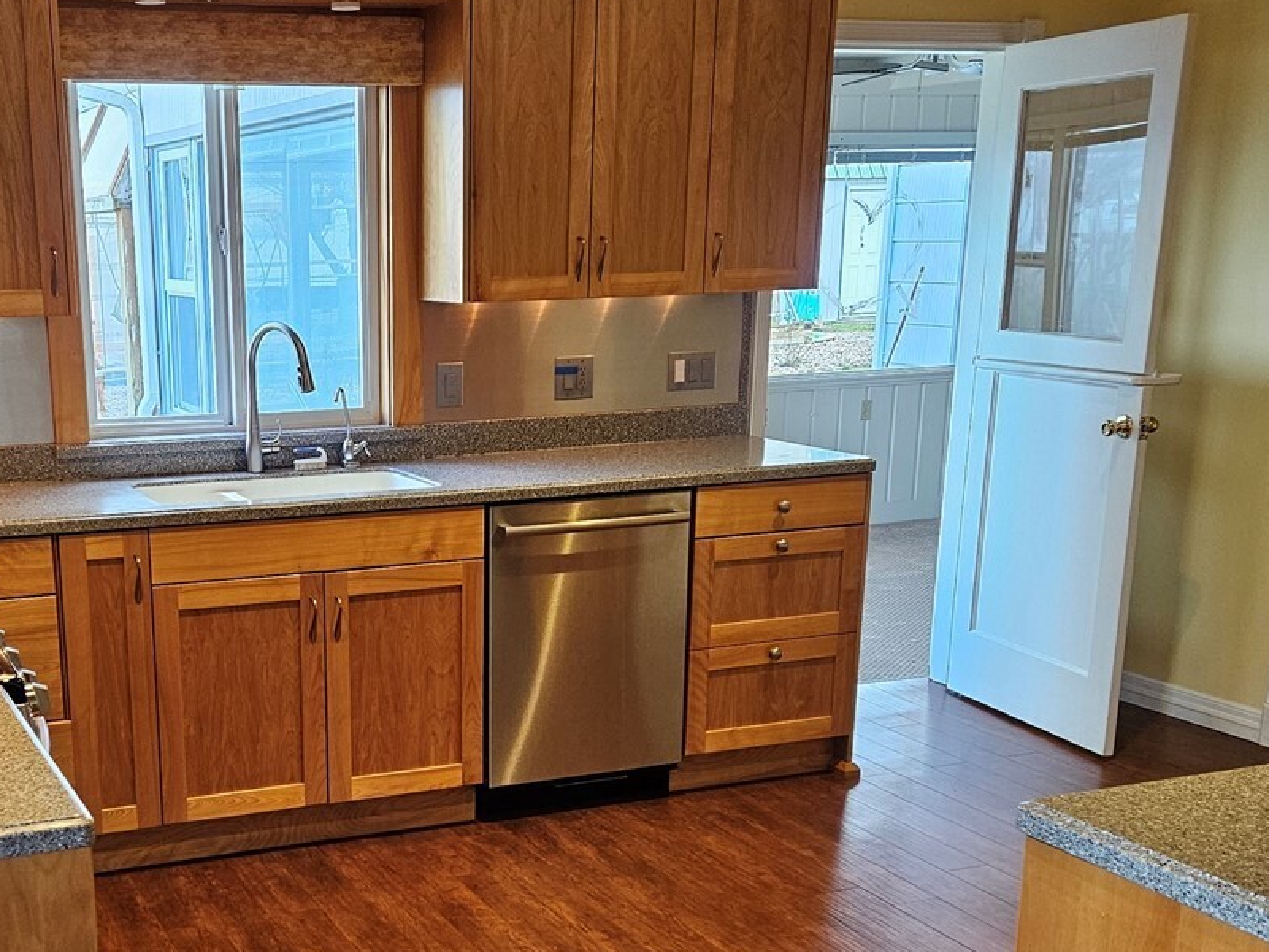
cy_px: 728
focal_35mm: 46
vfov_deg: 30.9
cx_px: 362
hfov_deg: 40.4
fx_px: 1686
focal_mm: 5.4
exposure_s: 1/120
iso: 250
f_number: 1.8
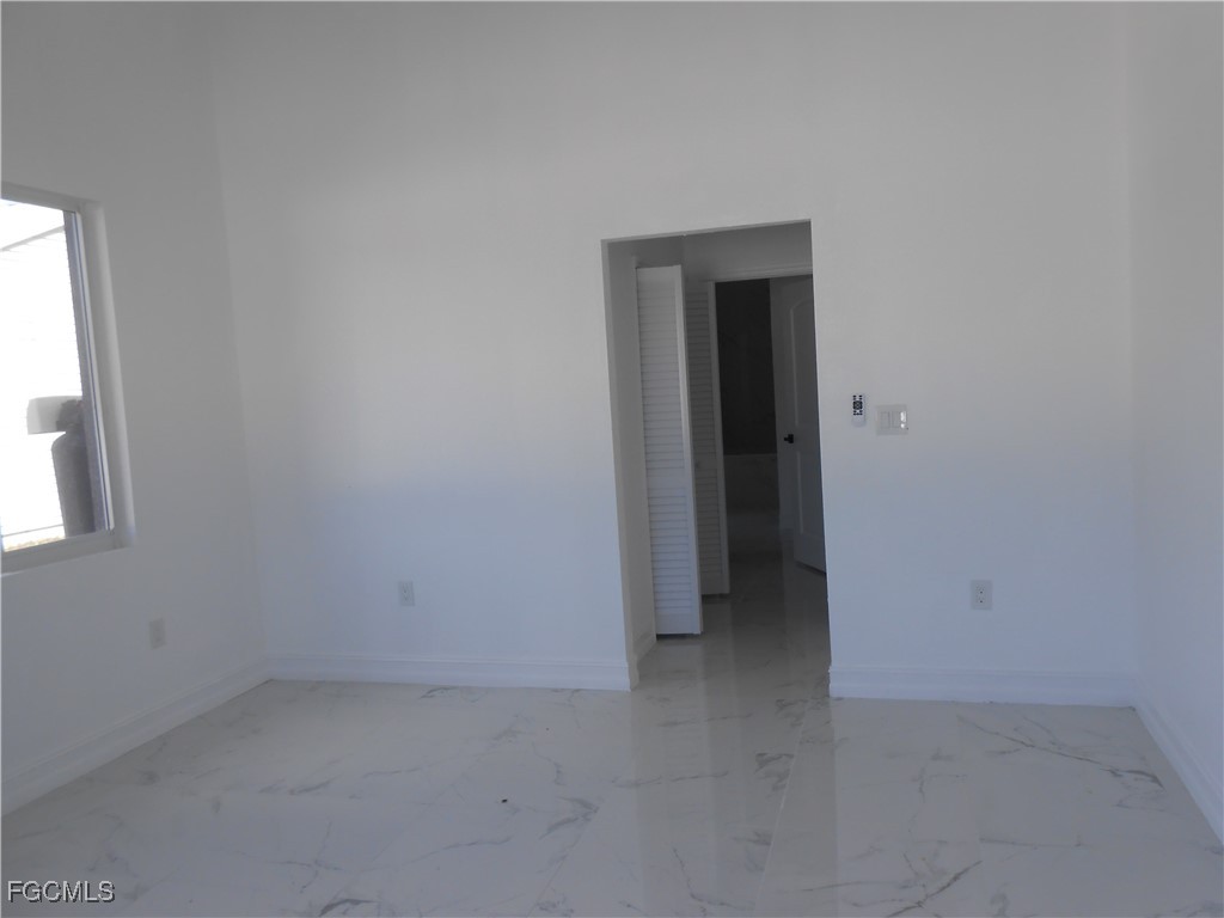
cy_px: 459
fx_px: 919
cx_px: 612
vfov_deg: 53.1
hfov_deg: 67.3
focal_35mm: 26
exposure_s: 1/60
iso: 80
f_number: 3.5
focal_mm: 4.6
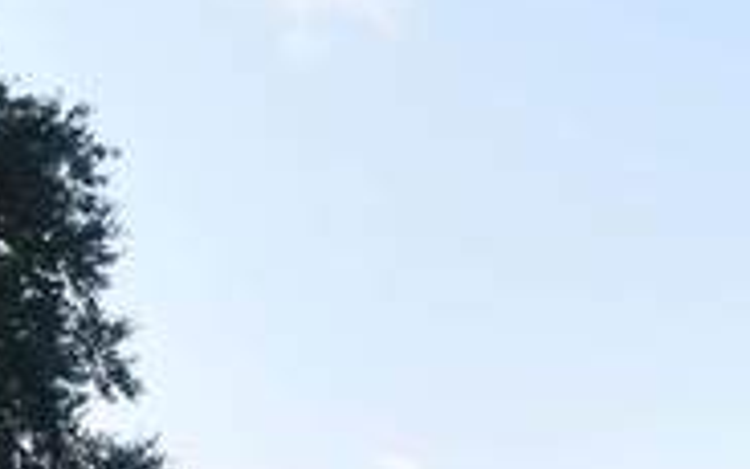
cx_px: 200
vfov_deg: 6.1
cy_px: 671
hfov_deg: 9.8
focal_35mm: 213
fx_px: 4354
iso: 100
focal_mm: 20
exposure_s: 1/200
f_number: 7.1
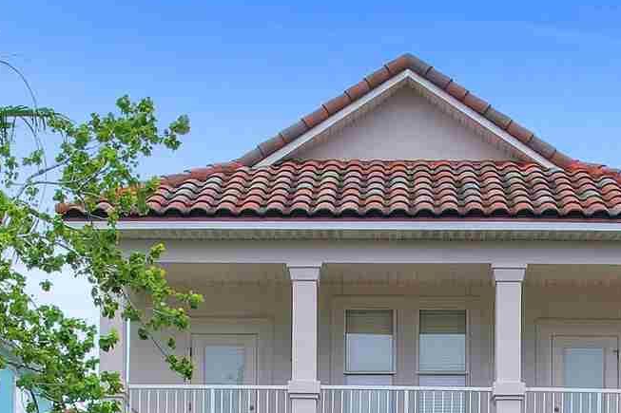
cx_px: 359
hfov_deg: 29.2
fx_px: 1190
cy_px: 608
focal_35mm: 69
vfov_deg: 17.8
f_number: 2.8
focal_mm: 8.38
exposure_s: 1/1250
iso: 100
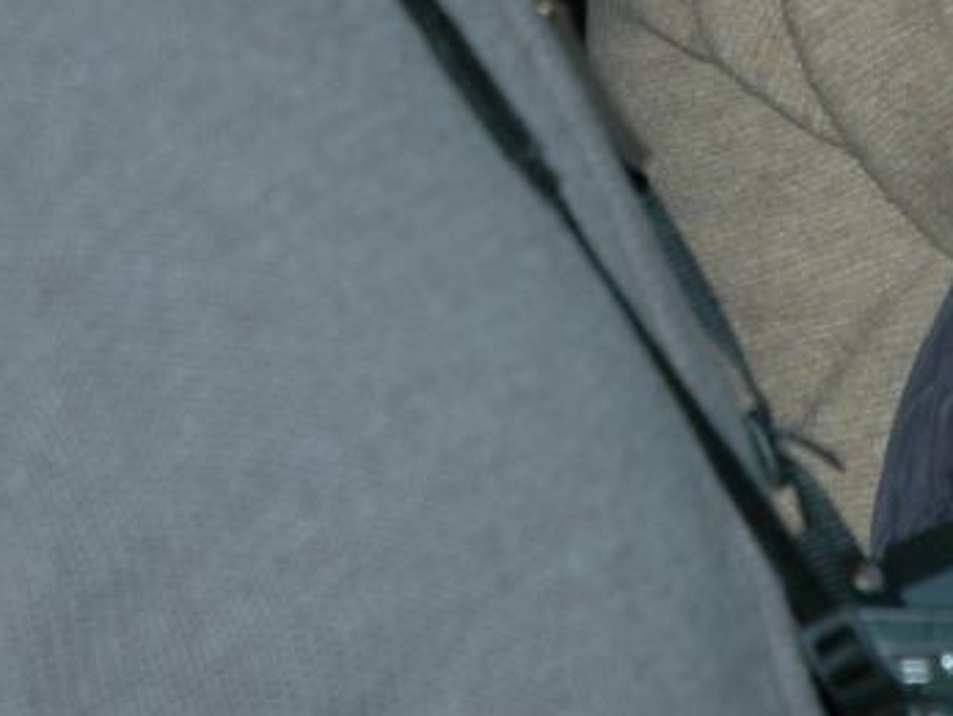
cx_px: 383
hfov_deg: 5.1
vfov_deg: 3.8
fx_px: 10689
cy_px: -303
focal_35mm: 388
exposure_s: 1/60
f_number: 4.5
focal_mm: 62
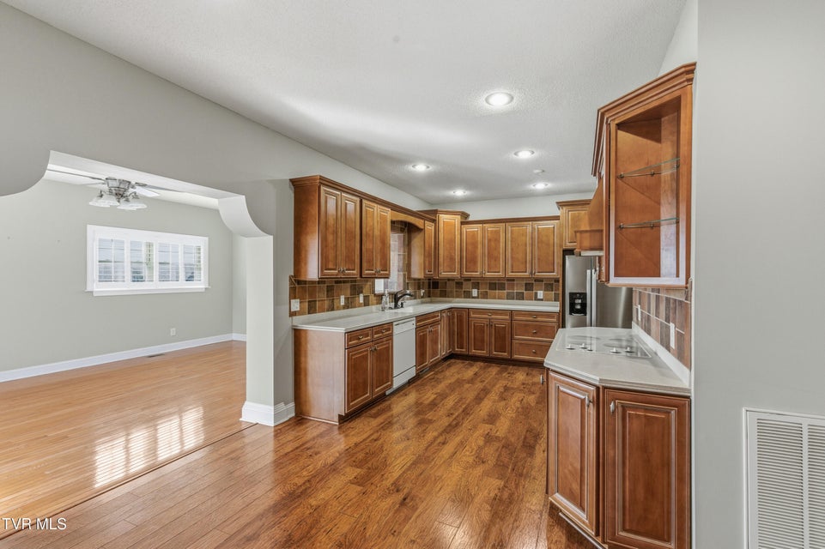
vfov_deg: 73.7
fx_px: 367
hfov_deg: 96.8
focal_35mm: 16
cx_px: 412
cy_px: 274
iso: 400
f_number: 8
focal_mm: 16
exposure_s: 1/125
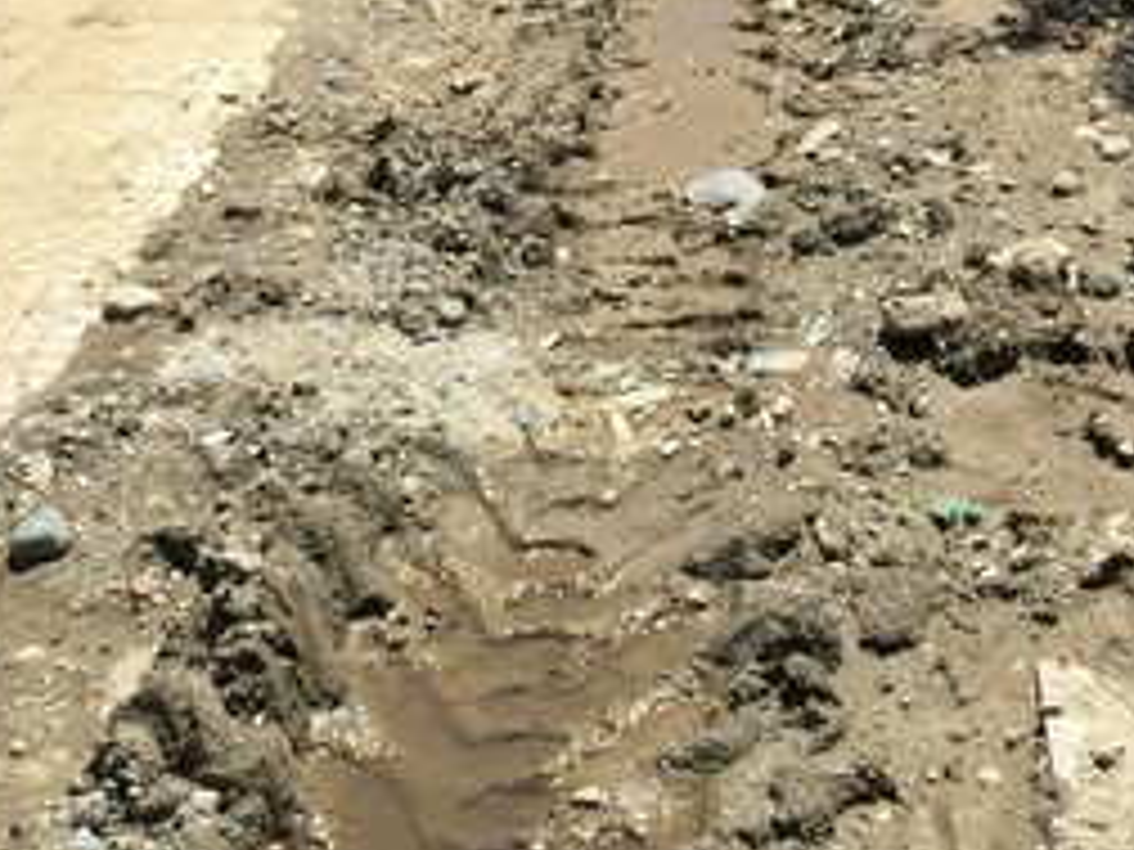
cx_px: 652
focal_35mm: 77
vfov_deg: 18.6
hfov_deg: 25.3
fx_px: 2522
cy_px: 0
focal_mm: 4.15
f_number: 2.2
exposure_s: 1/2198
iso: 32
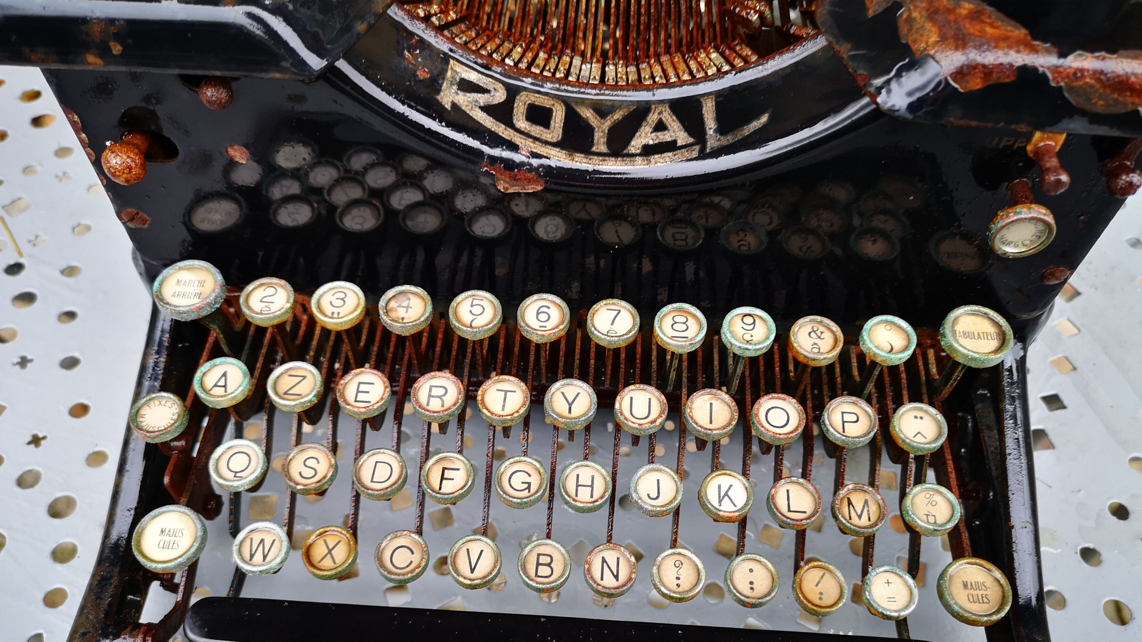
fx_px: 908
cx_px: 571
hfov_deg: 64.3
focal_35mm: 30
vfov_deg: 38.6
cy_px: 409
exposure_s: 1/50
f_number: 1.8
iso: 125
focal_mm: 5.58
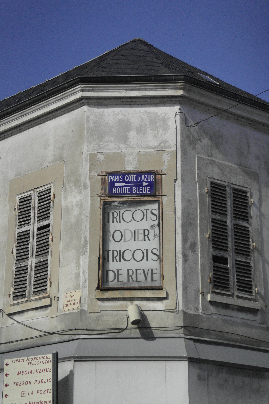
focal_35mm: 73
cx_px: 134
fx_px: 818
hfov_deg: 18.7
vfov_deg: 27.7
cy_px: 202
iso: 1600
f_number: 5.6
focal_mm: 48
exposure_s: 1/4000
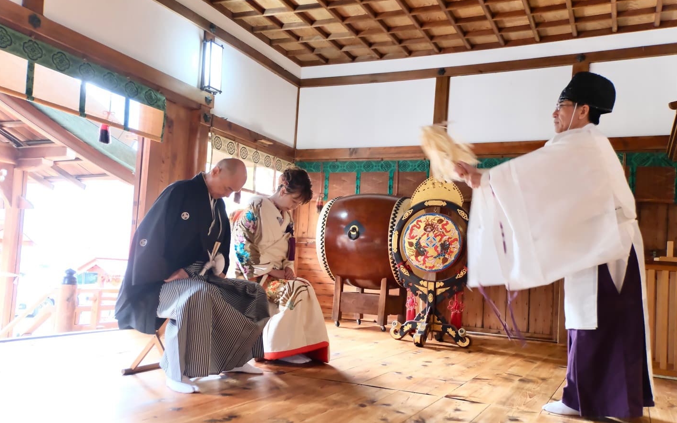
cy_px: 224
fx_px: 572
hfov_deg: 61.2
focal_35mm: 31
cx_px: 340
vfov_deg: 40.6
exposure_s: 1/60
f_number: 2.8
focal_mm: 20
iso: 5000
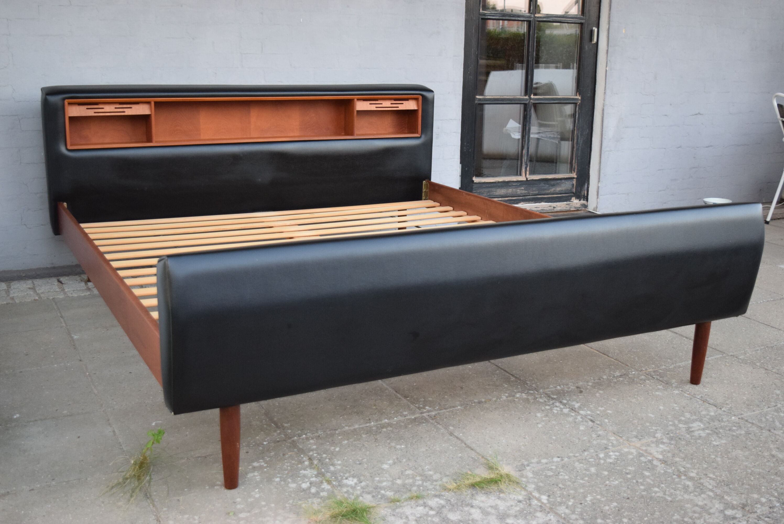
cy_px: 262
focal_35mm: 40
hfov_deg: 47.9
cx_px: 392
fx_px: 883
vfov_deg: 33.1
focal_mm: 27
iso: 1600
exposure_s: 1/125
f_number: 4
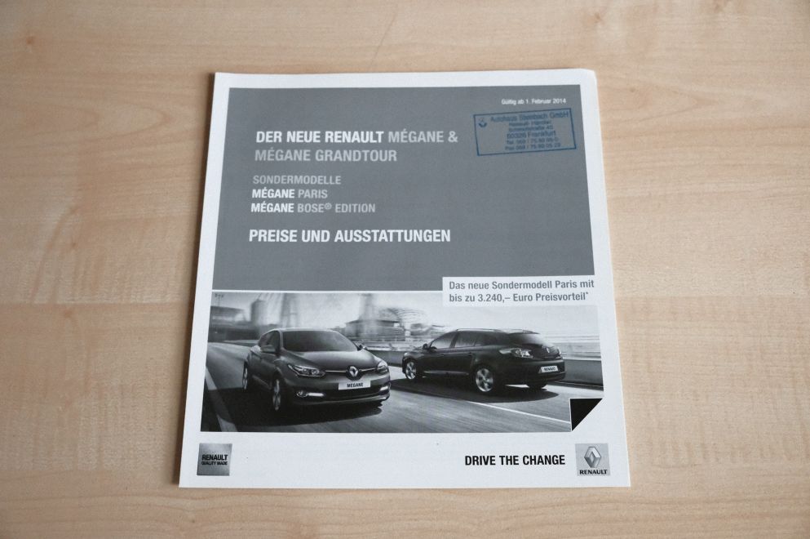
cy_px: 270
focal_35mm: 38
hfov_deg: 50.7
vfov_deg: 35.0
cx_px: 405
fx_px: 854
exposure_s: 1/500
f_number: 4
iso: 6400
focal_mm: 25.4
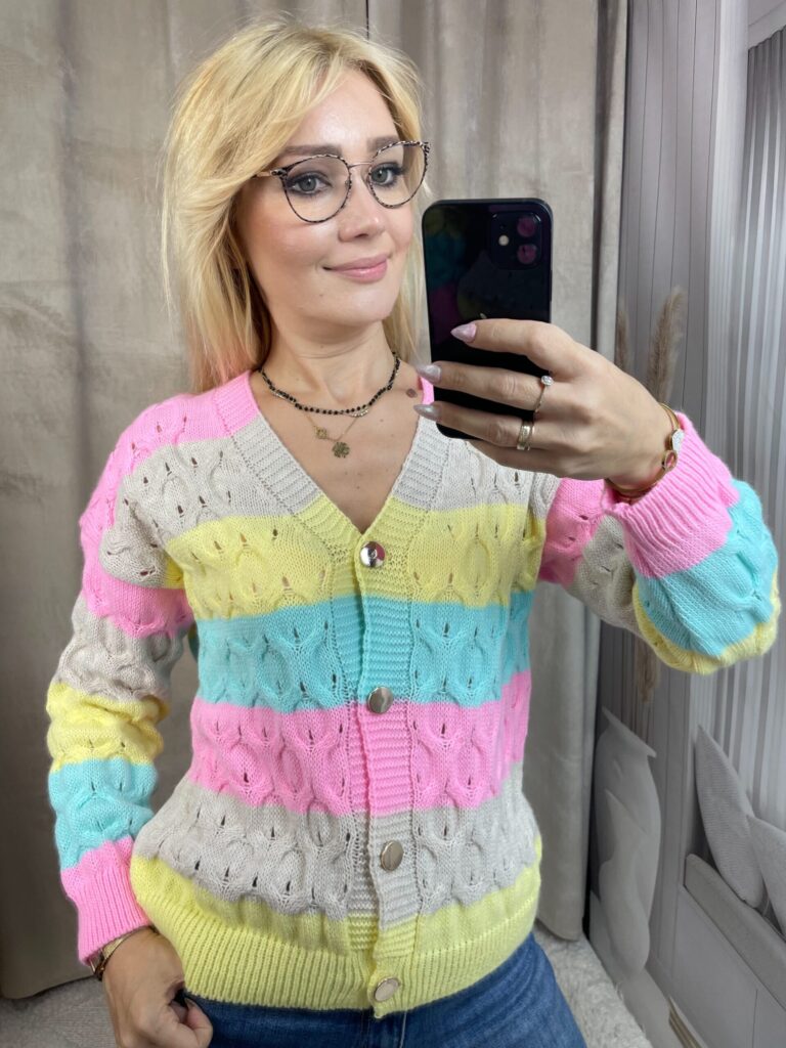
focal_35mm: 26
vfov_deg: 67.3
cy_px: 524
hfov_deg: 53.1
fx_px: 787
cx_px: 393
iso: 50
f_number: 1.6
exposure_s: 1/100
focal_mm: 4.2
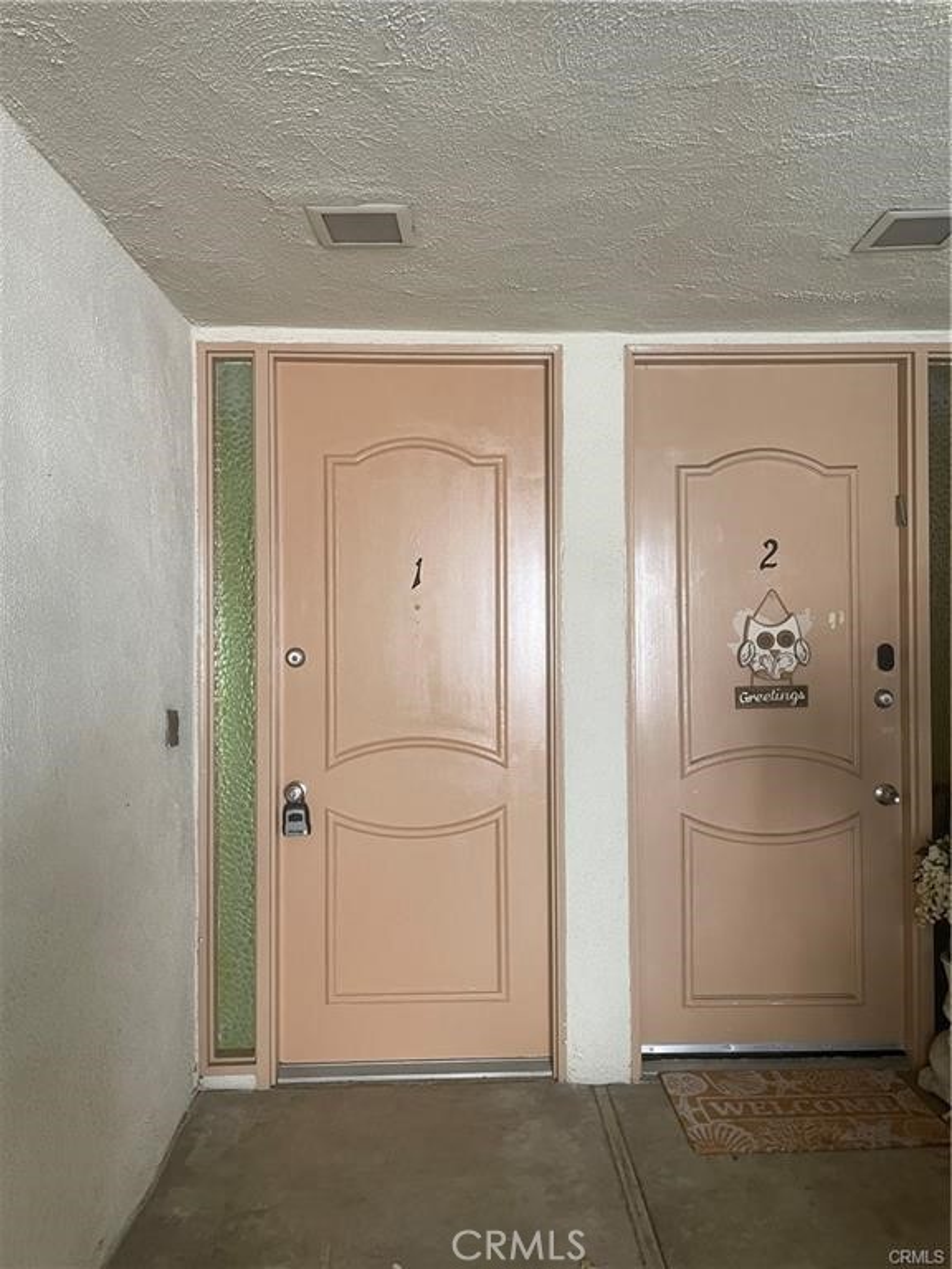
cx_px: 476
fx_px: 953
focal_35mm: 26
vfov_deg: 67.3
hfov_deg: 53.1
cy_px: 634
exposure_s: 1/97
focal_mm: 4.2
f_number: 1.6
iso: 125
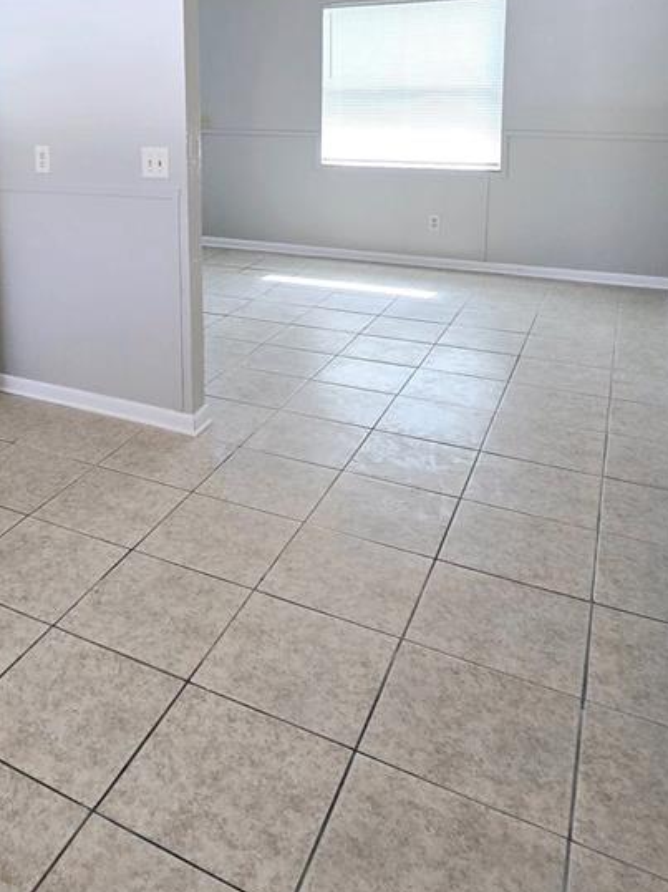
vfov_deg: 57.3
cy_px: 182
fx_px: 747
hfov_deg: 45.5
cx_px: 123
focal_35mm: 29
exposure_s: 1/60.2
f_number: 2.2
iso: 125
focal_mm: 2.2
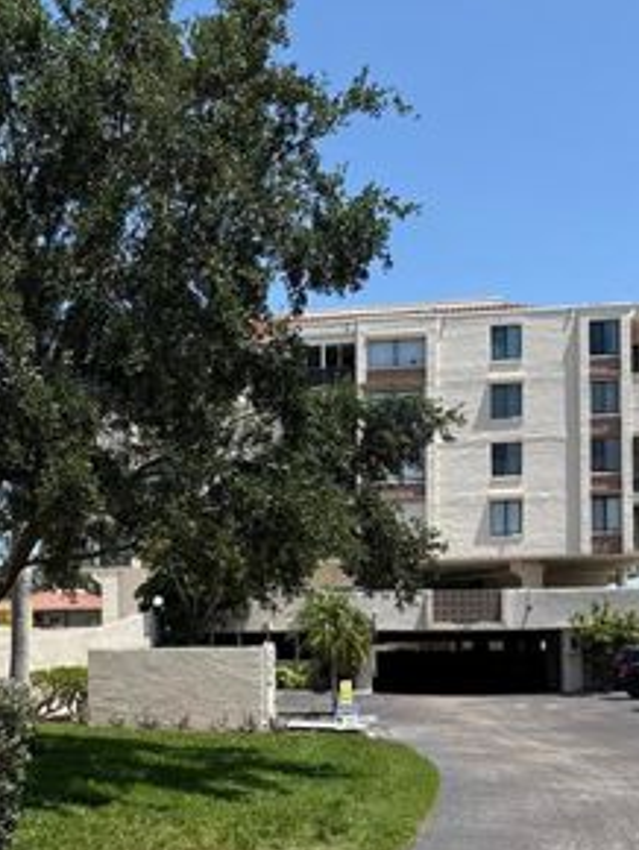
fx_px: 1081
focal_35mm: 44
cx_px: 157
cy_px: 659
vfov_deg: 41.4
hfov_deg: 32.3
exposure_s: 1/3759
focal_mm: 6.76
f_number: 1.78
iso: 80
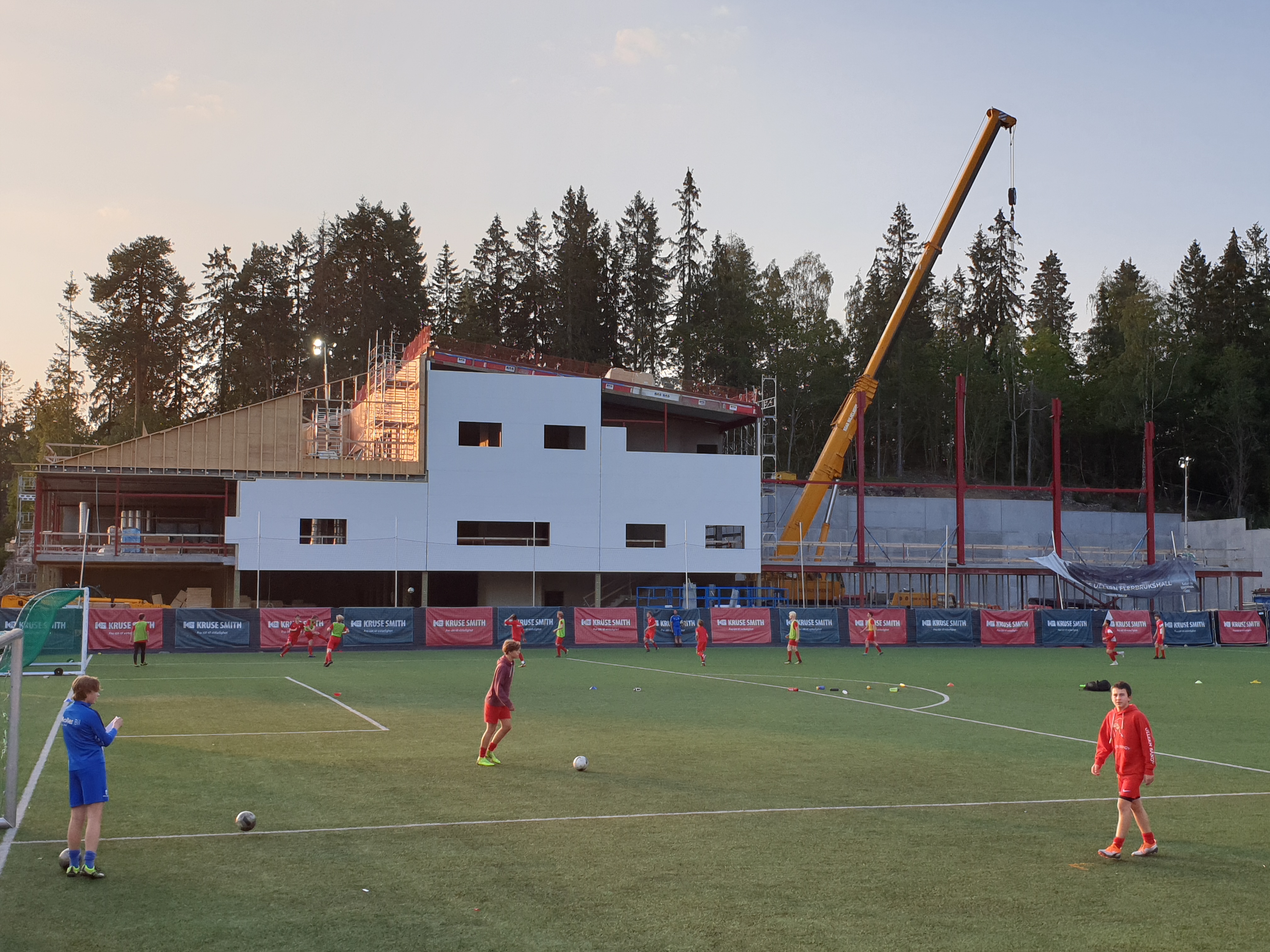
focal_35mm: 26
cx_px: 635
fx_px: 954
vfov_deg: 53.1
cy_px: 476
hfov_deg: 67.3
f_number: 2.4
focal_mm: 4.3
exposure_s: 1/574
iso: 50
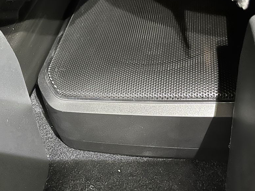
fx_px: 317
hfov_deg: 43.2
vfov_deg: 33.5
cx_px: 84
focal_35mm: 43
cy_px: 75
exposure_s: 1/12
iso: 640
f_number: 1.6
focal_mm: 5.1
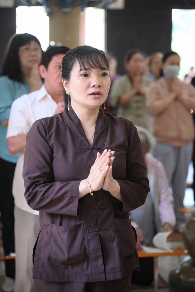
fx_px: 976
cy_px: 146
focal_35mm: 120
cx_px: 98
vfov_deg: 17.1
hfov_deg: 11.4
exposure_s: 1/125
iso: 3200
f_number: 4
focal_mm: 120
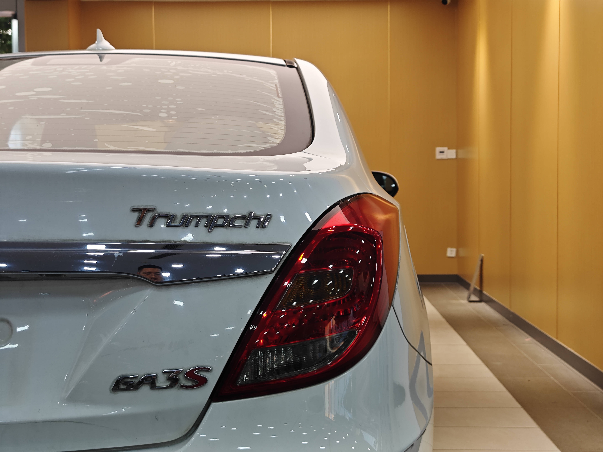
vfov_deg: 31.5
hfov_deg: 41.2
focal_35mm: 46
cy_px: 226
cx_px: 302
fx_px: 801
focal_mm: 8.7
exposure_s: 1/100
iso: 100
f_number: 1.9
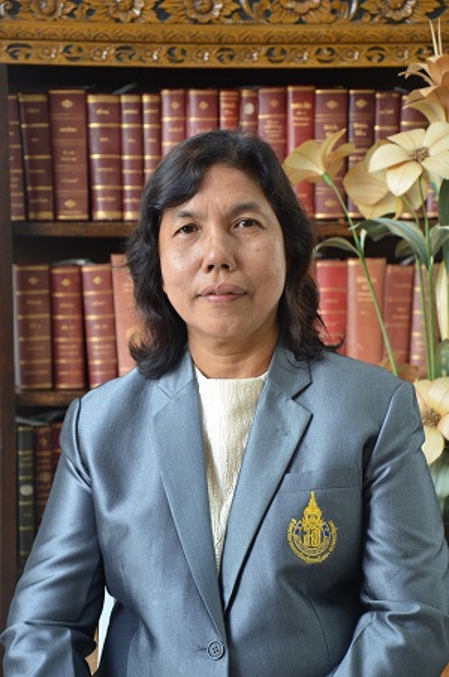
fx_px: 1858
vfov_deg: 20.6
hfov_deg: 13.8
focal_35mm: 99
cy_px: 338
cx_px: 224
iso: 125
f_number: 5.3
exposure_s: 1/13
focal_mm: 66
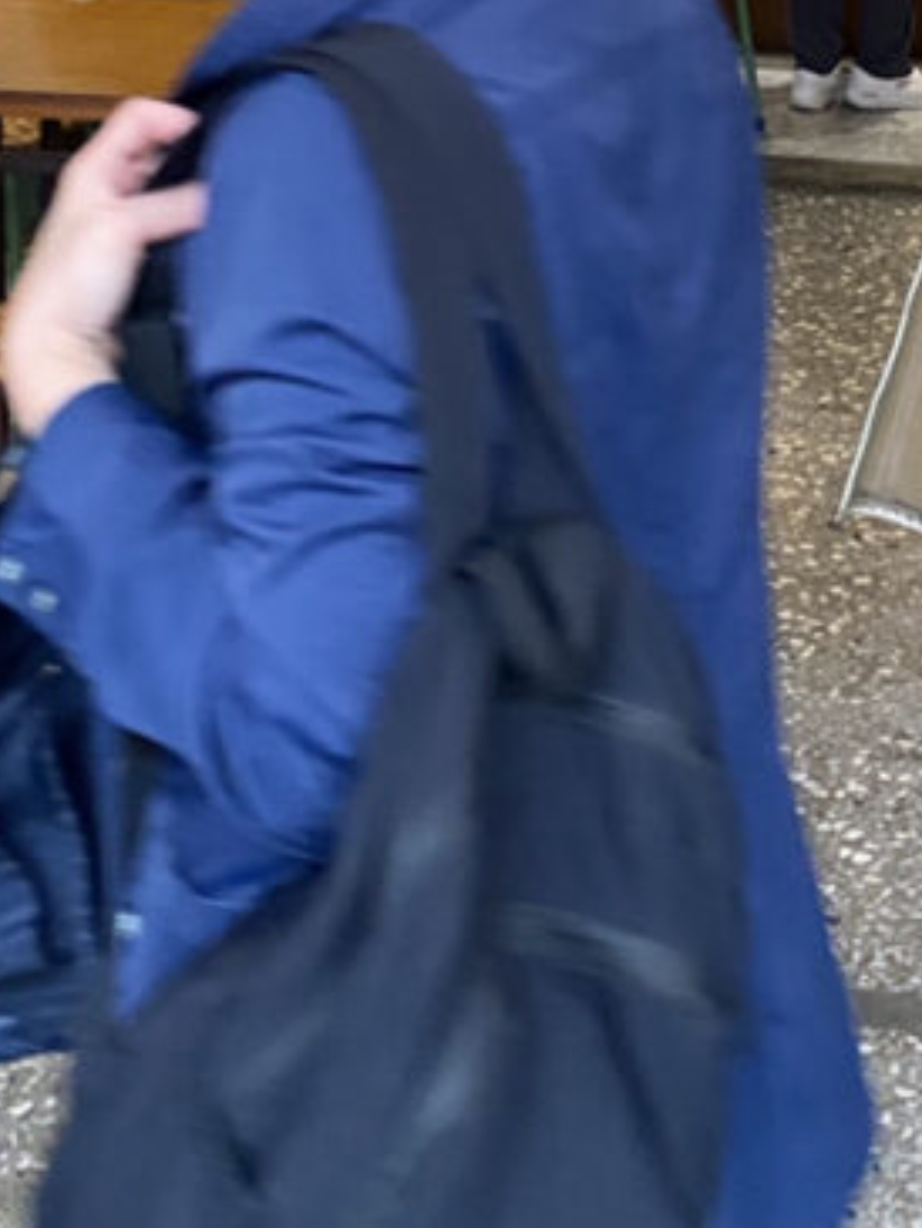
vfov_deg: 24.4
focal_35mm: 73
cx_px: 464
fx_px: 2591
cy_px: -219
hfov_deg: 20.2
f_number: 1.8
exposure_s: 1/60
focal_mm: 4.25
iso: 160
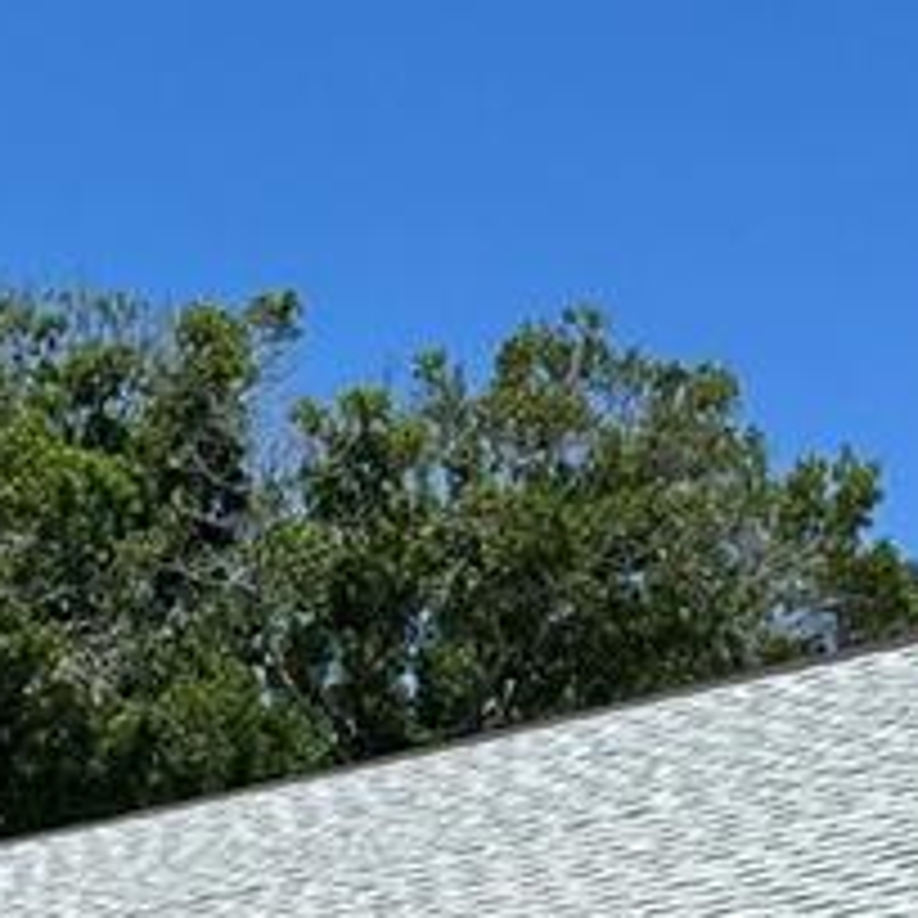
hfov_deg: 13.8
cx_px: 126
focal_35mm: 125
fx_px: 3750
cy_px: 1872
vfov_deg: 12.3
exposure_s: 1/5000
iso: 80
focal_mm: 6.86
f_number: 1.78
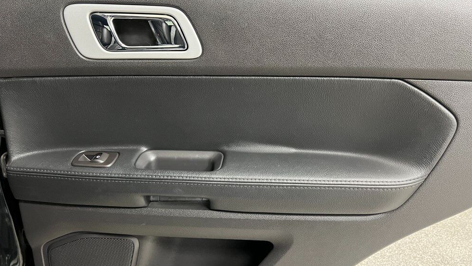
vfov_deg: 40.0
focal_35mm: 29
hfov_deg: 66.1
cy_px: 165
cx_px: 236
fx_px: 363
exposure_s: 1/40
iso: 640
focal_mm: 5.7
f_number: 1.5
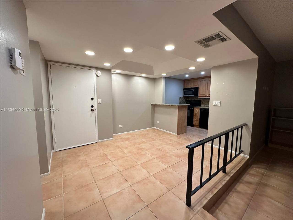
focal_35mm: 14
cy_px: 110
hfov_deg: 102.1
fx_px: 119
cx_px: 146
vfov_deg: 85.7
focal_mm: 2.22
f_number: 2.2
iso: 200
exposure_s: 1/120
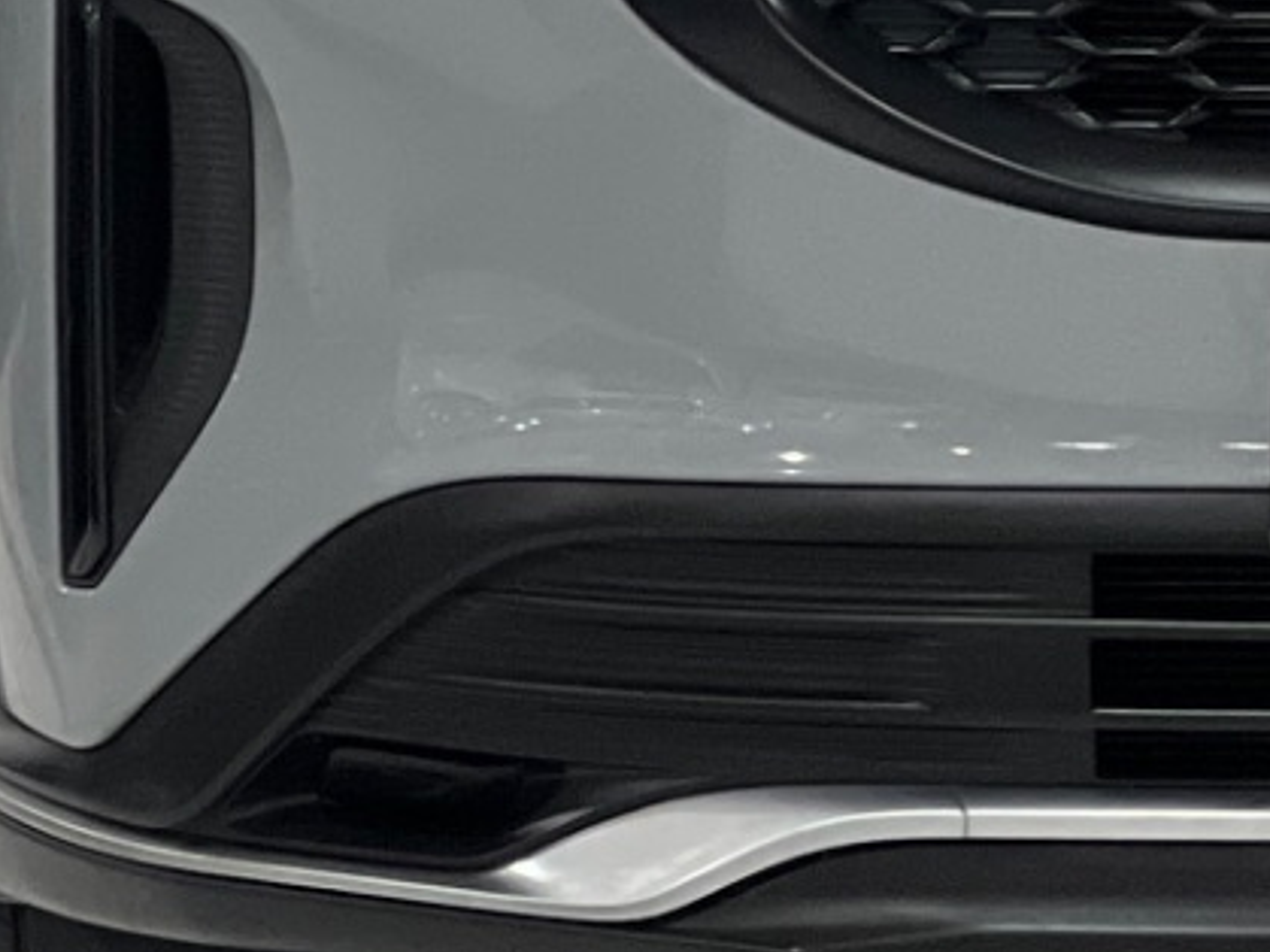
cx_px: 1667
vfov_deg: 4.2
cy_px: -264
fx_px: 12947
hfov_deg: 5.6
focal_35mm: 353
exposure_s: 1/30
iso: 400
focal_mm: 9
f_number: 2.8
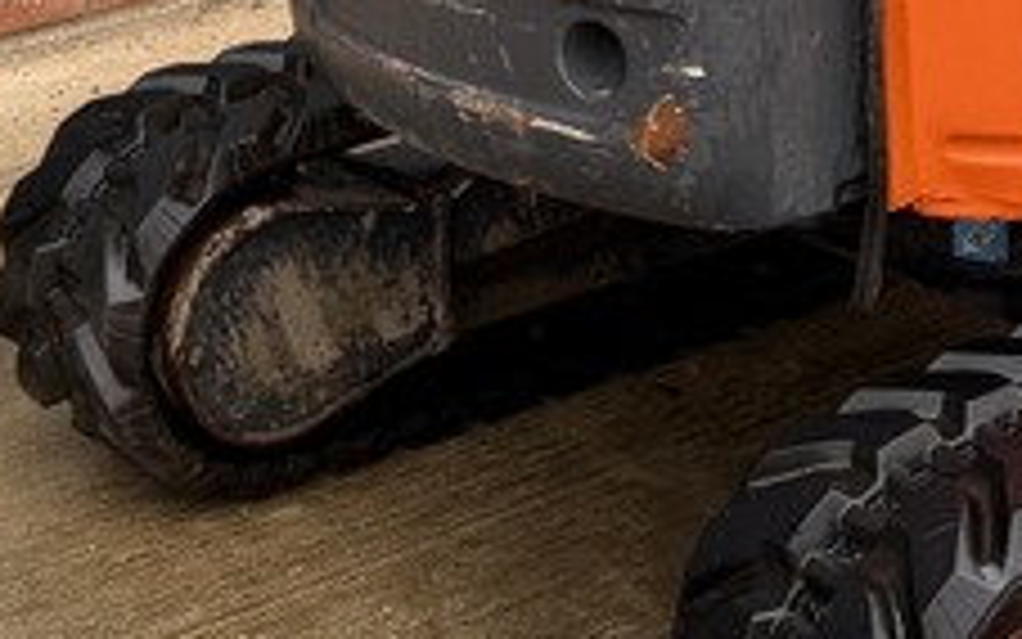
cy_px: -616
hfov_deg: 18.0
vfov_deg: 10.5
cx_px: 729
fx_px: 3204
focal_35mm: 115
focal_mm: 6.76
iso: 64
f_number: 1.78
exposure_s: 1/237
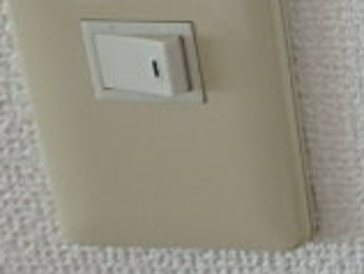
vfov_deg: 16.4
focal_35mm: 85
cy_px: -90
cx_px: 689
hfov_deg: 17.6
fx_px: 895
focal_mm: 3.7
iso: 200
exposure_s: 1/40
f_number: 3.5
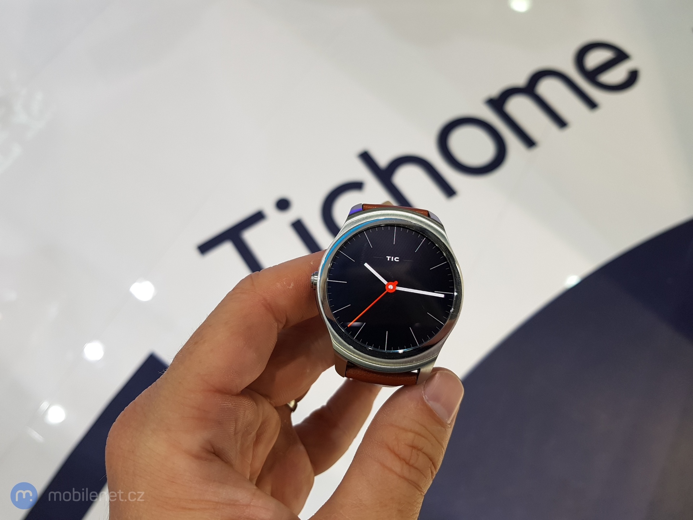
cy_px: 260
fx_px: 521
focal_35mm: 26
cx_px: 346
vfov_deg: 53.1
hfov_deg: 67.3
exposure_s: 1/100
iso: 50
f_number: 1.7
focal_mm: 4.2
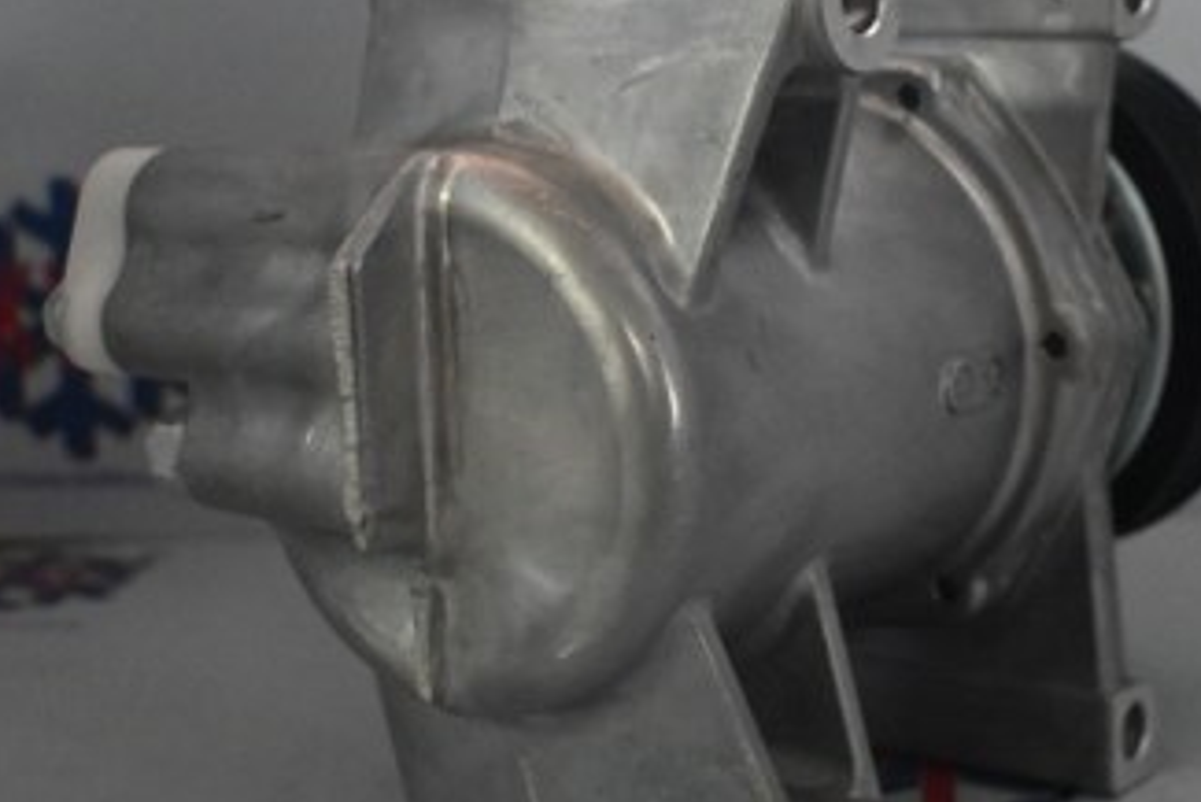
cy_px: 303
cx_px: 795
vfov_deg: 18.9
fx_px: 2403
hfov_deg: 27.9
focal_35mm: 72
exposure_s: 1/60
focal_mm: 26
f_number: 4.5
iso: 5000
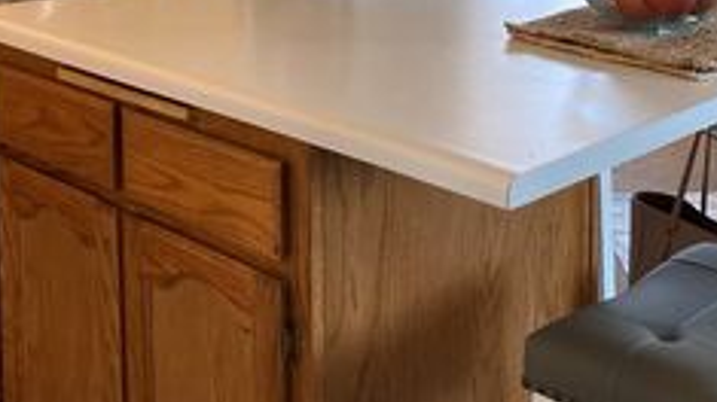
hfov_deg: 32.1
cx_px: 482
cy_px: -99
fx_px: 1235
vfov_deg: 17.5
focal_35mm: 65
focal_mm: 3.99
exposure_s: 1/60
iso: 100
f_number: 1.8
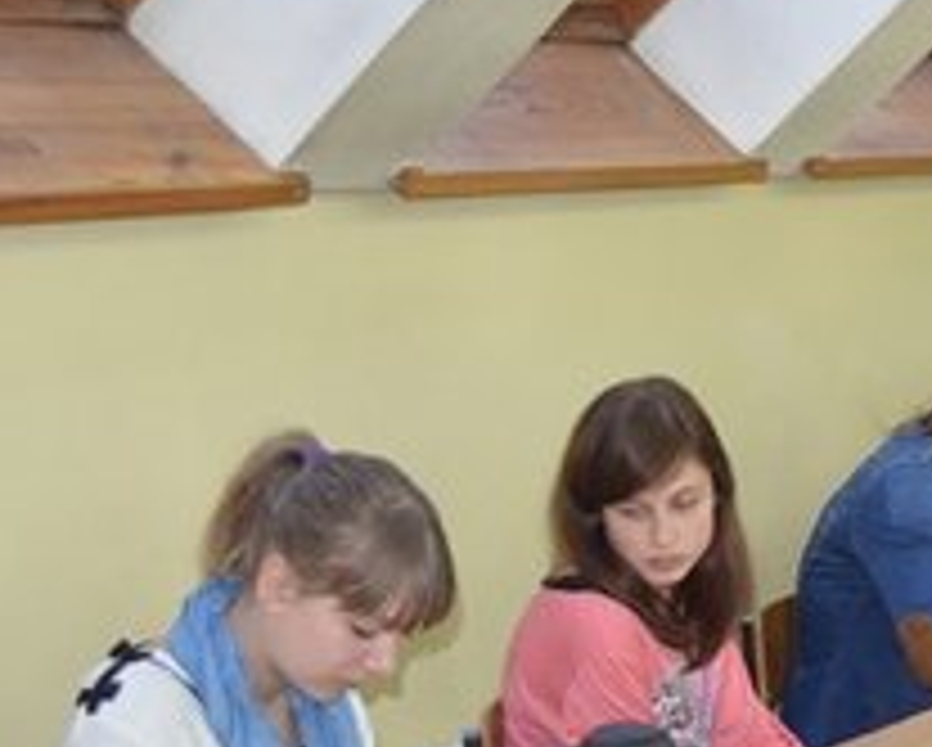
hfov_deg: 18.0
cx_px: 1310
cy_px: 542
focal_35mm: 97
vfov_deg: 15.8
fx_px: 2678
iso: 1250
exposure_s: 1/60
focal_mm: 22
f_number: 3.8
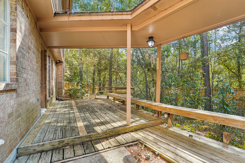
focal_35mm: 14
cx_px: 122
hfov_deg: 104.3
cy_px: 82
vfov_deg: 81.2
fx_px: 95
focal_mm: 14
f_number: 8
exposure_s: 1/100
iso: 500
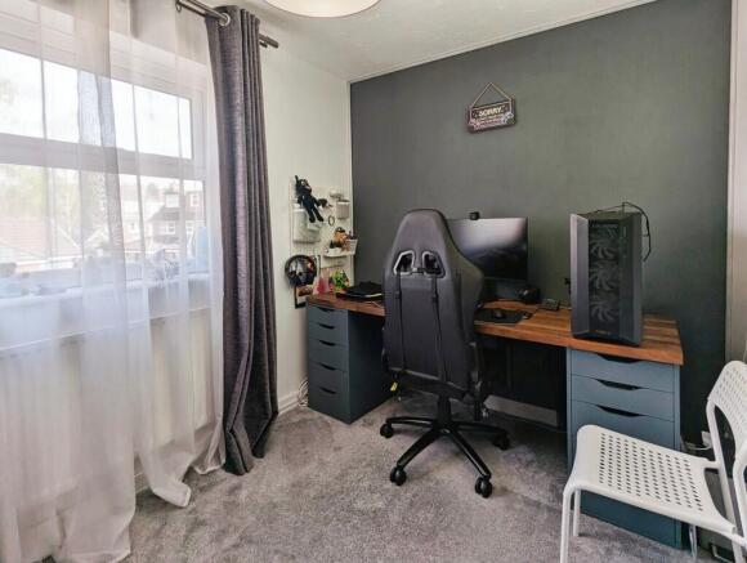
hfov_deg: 94.4
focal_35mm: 16
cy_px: 282
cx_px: 374
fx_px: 346
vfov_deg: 78.3
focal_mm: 2.35
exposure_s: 1/83.3
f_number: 2.2
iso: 30
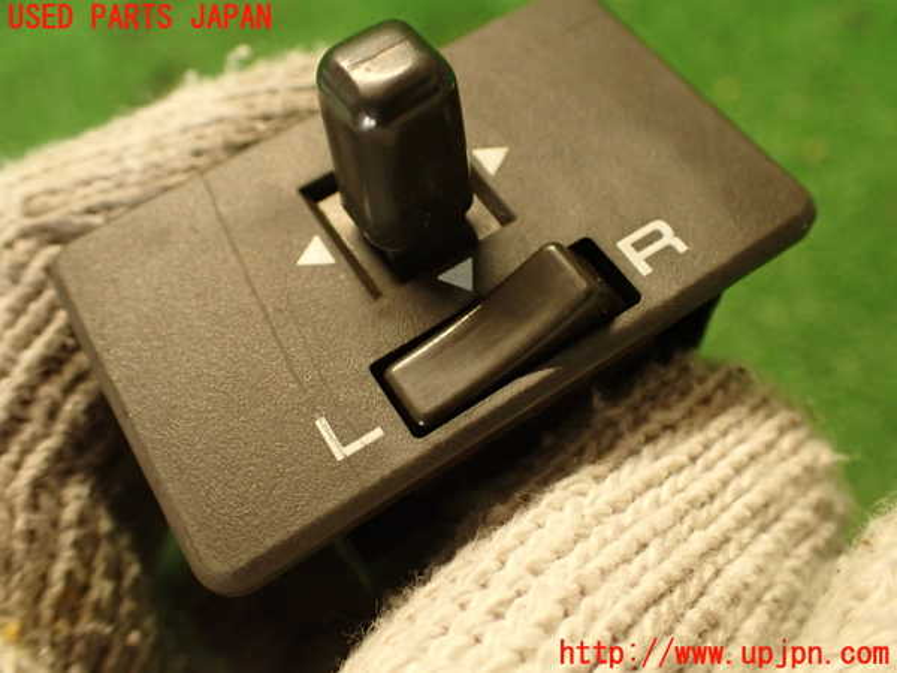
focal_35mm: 32
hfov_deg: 56.8
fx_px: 829
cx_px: 448
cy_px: 336
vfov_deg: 44.2
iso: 400
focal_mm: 5.79
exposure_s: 1/30
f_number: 2.4
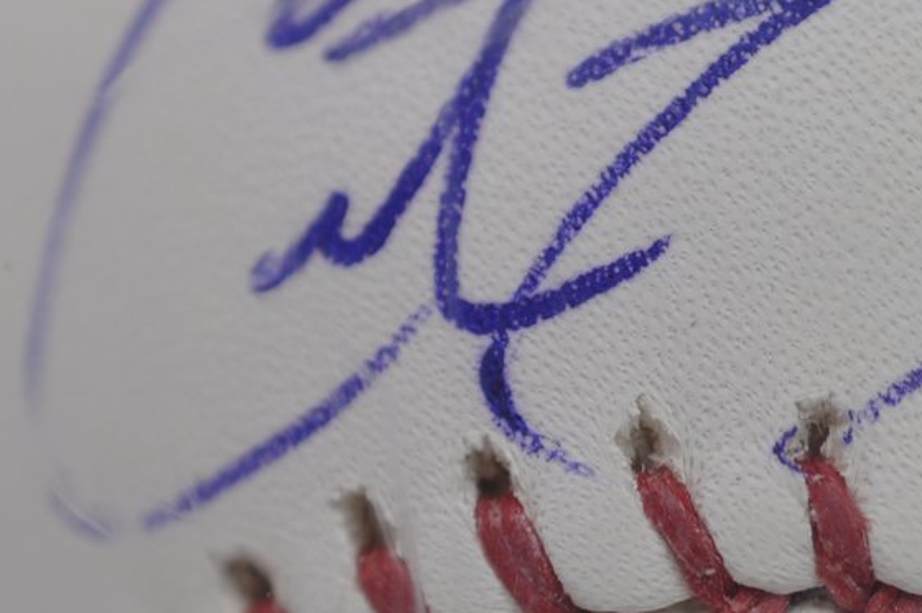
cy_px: 141
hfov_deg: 11.2
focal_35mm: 183
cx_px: 839
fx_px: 4681
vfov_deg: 7.5
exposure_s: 1/60
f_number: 4
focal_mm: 40
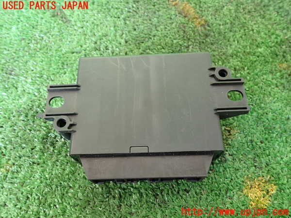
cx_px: 146
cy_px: 109
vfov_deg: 46.8
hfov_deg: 60.0
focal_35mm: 30
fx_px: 252
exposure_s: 1/30
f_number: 2.3
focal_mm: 5.4
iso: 200
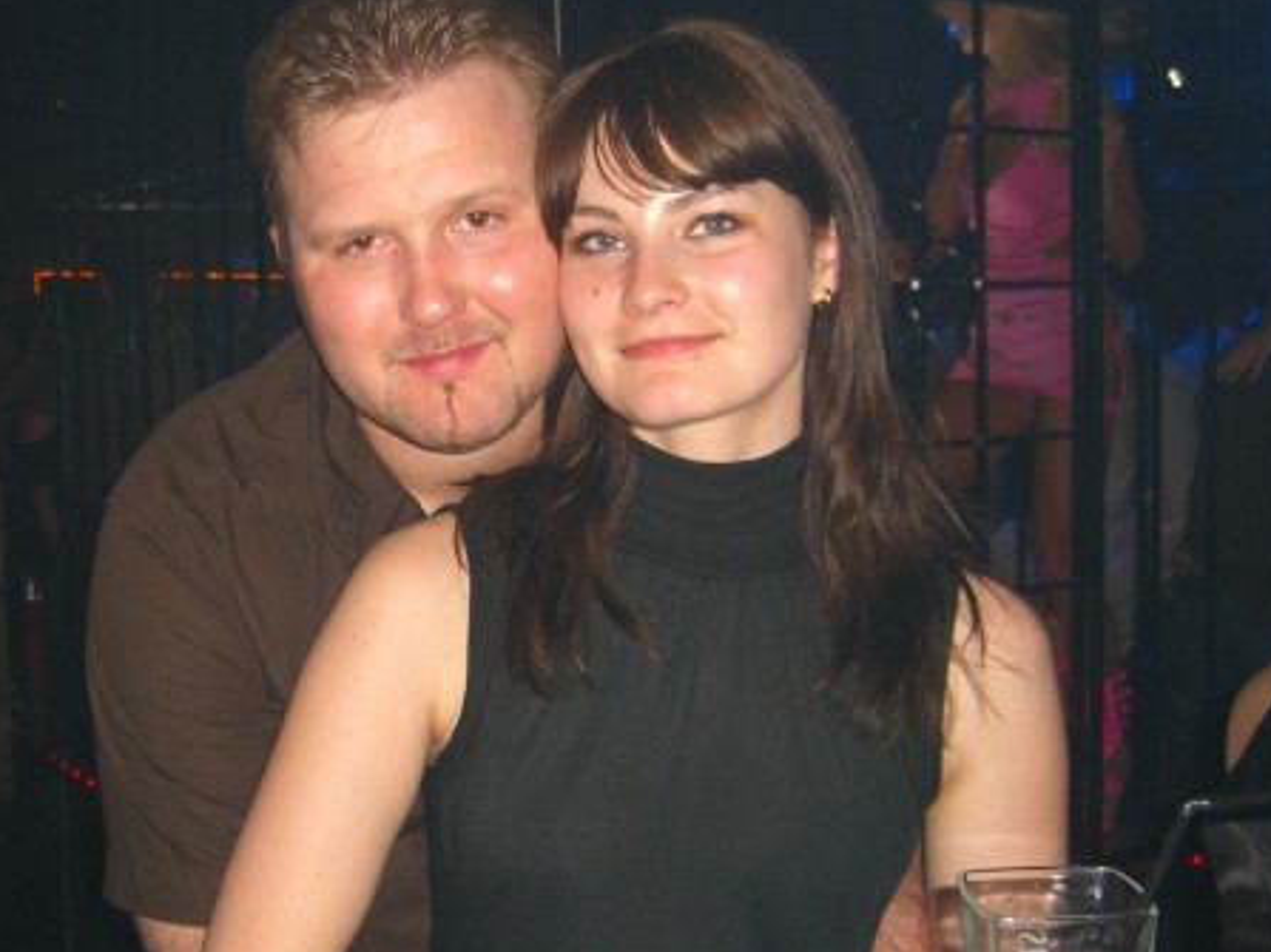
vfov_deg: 28.5
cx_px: 478
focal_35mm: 51
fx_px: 1872
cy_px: 489
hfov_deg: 37.3
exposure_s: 1/60
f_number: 2.8
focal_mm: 7.9
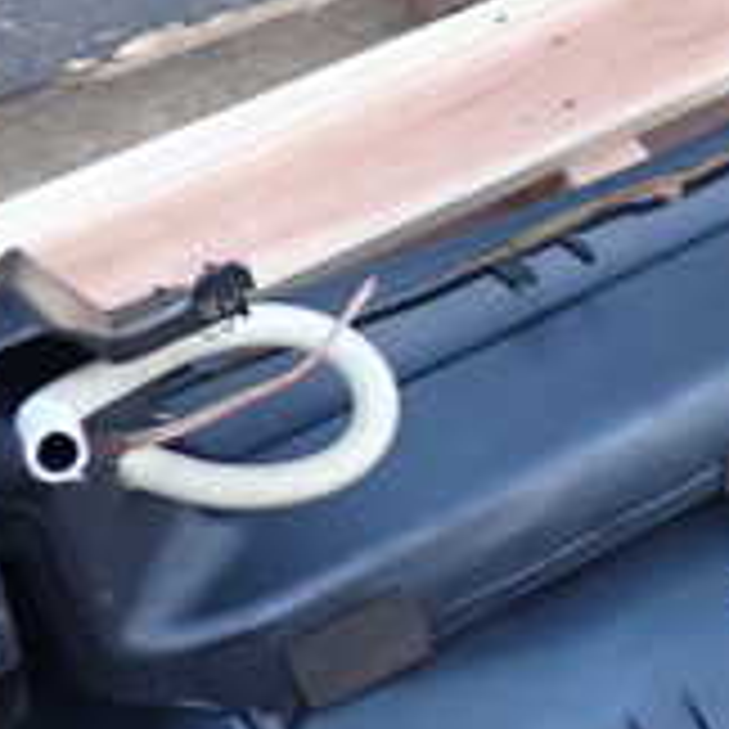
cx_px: 1066
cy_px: 171
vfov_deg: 17.6
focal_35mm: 98
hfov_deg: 16.3
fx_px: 2335
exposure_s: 1/30
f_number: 2.3
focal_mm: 5.4
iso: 200
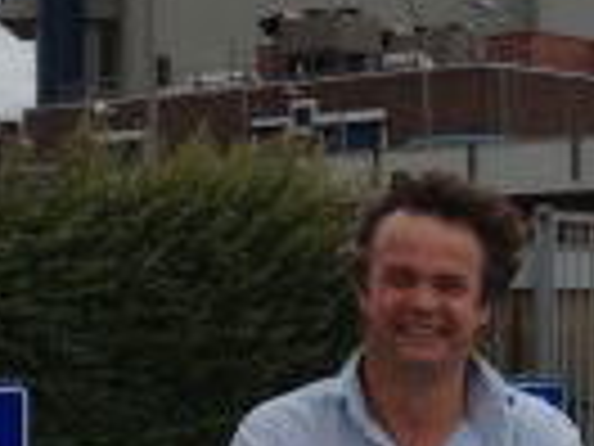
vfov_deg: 14.8
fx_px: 1699
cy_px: 56
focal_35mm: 99
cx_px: 515
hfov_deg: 19.5
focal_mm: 4.28
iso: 64
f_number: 2.4
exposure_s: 1/1493
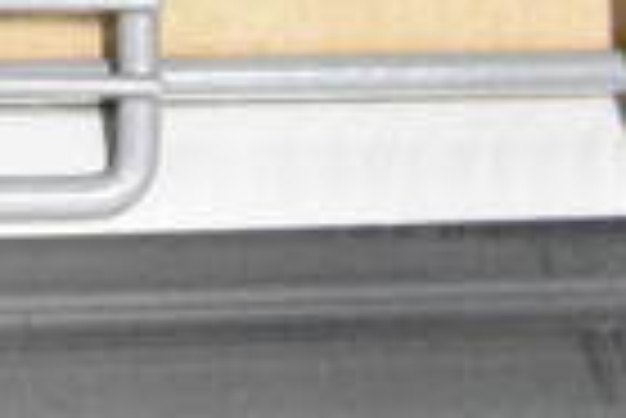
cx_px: -540
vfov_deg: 6.4
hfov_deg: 10.8
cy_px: -1234
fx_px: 3081
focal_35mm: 177
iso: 9000
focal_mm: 18
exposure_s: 1/30
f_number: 3.5
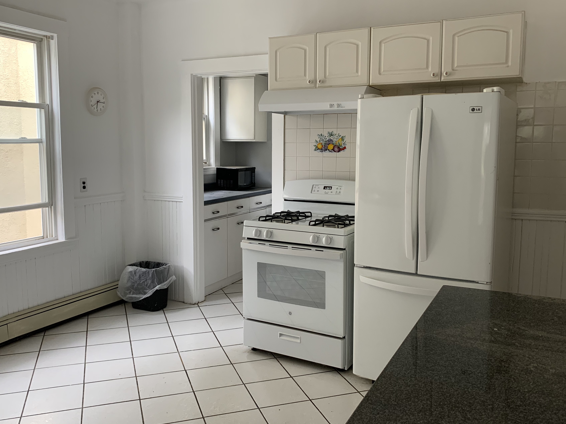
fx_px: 507
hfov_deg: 58.3
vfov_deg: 45.4
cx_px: 270
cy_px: 202
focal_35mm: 31
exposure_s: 1/80
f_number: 1.8
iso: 100
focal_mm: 4.25
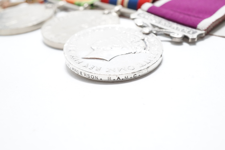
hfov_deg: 43.6
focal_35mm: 45
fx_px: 281
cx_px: 112
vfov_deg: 29.9
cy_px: 75
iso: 100
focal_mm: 30
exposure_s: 1/100
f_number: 16
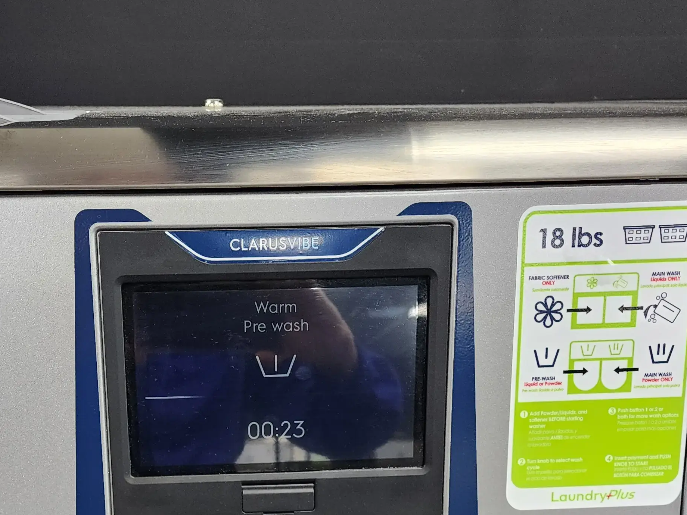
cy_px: 549
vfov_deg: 27.0
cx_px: 229
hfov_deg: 37.8
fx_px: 992
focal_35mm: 50
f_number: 1.8
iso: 200
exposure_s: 1/120
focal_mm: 6.4
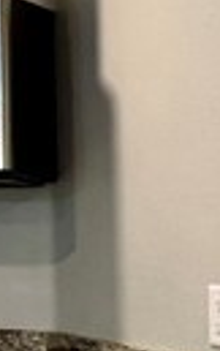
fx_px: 1042
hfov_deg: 9.4
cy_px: 210
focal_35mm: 109
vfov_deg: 19.1
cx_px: -451
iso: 160
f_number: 1.8
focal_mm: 1.57
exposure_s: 1/60
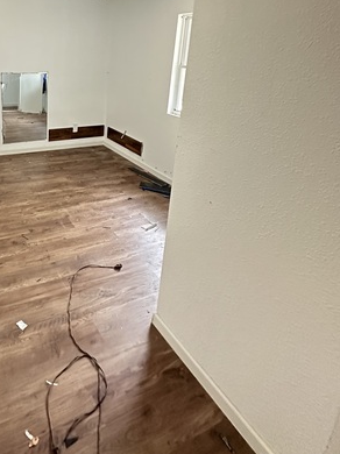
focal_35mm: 23
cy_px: 118
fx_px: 302
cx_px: 63
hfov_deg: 54.4
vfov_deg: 69.4
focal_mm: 2.22
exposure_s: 1/60
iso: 1250
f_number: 2.2
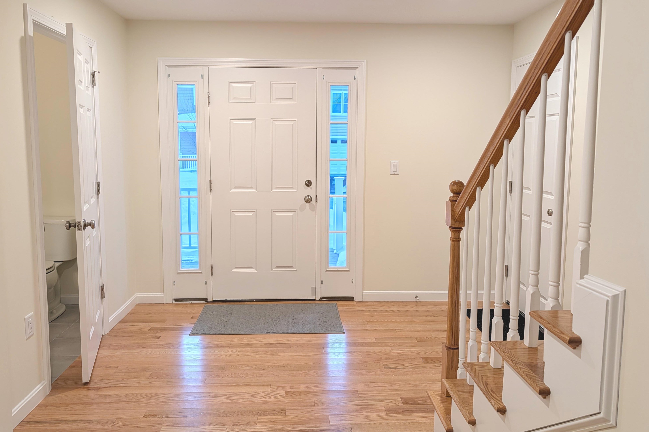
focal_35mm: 26
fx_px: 469
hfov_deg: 69.4
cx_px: 314
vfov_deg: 49.4
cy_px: 190
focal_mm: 6.9
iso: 40
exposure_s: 1/120
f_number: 1.68
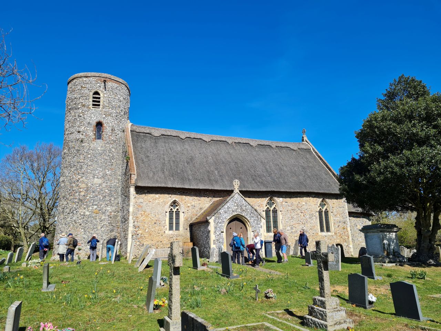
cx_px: 220
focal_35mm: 26
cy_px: 166
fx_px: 331
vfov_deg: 53.1
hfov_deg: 67.3
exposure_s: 1/2360
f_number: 1.8
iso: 50
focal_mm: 5.4
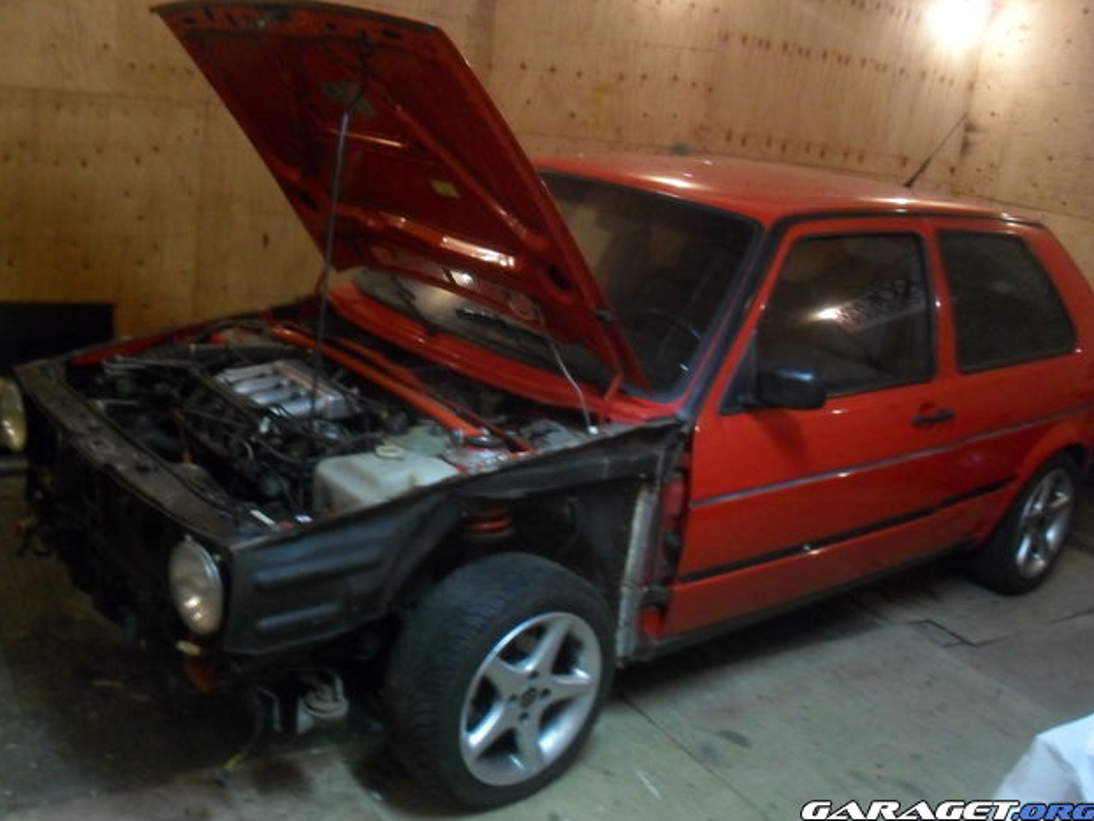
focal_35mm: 36
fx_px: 1138
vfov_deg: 39.7
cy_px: 406
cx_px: 540
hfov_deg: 51.3
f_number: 3.2
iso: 400
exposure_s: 1/8
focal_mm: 6.3
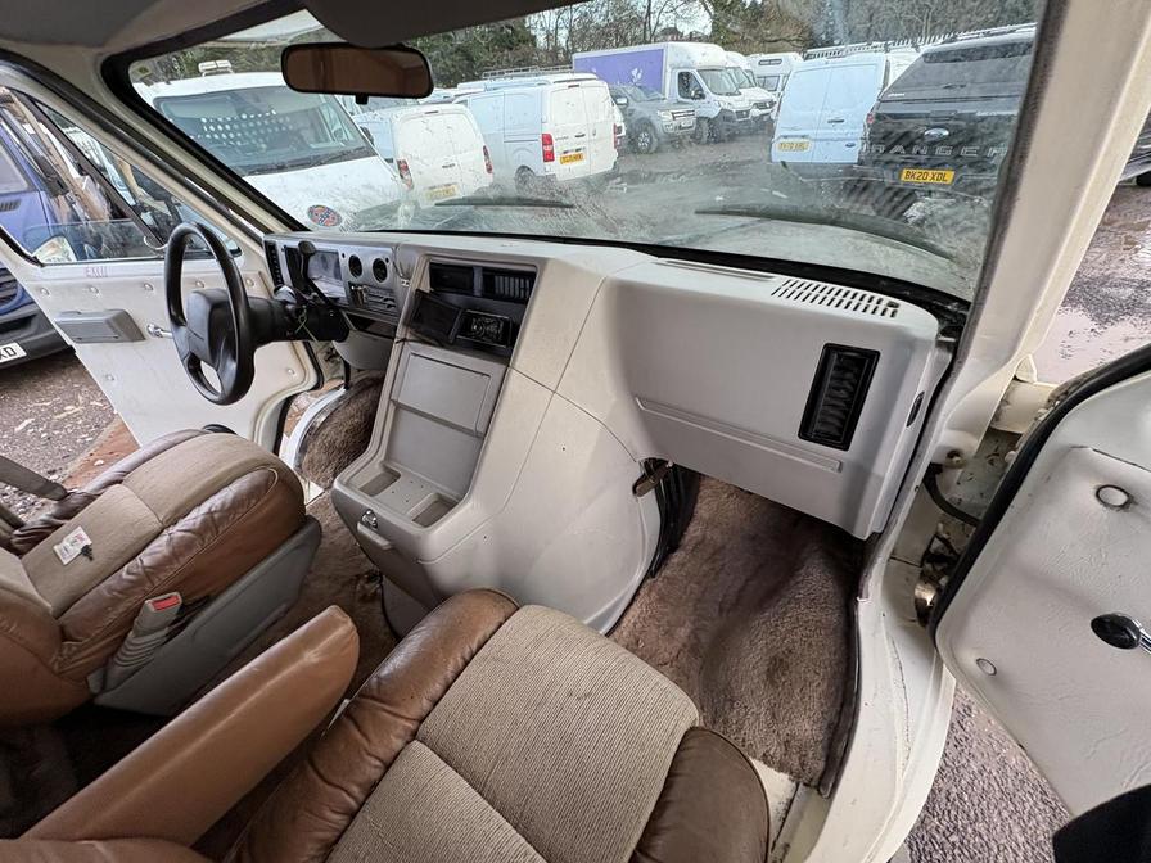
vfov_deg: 85.7
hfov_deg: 102.1
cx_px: 576
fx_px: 466
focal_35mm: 14
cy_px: 432
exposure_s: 1/99
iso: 200
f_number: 2.2
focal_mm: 2.22
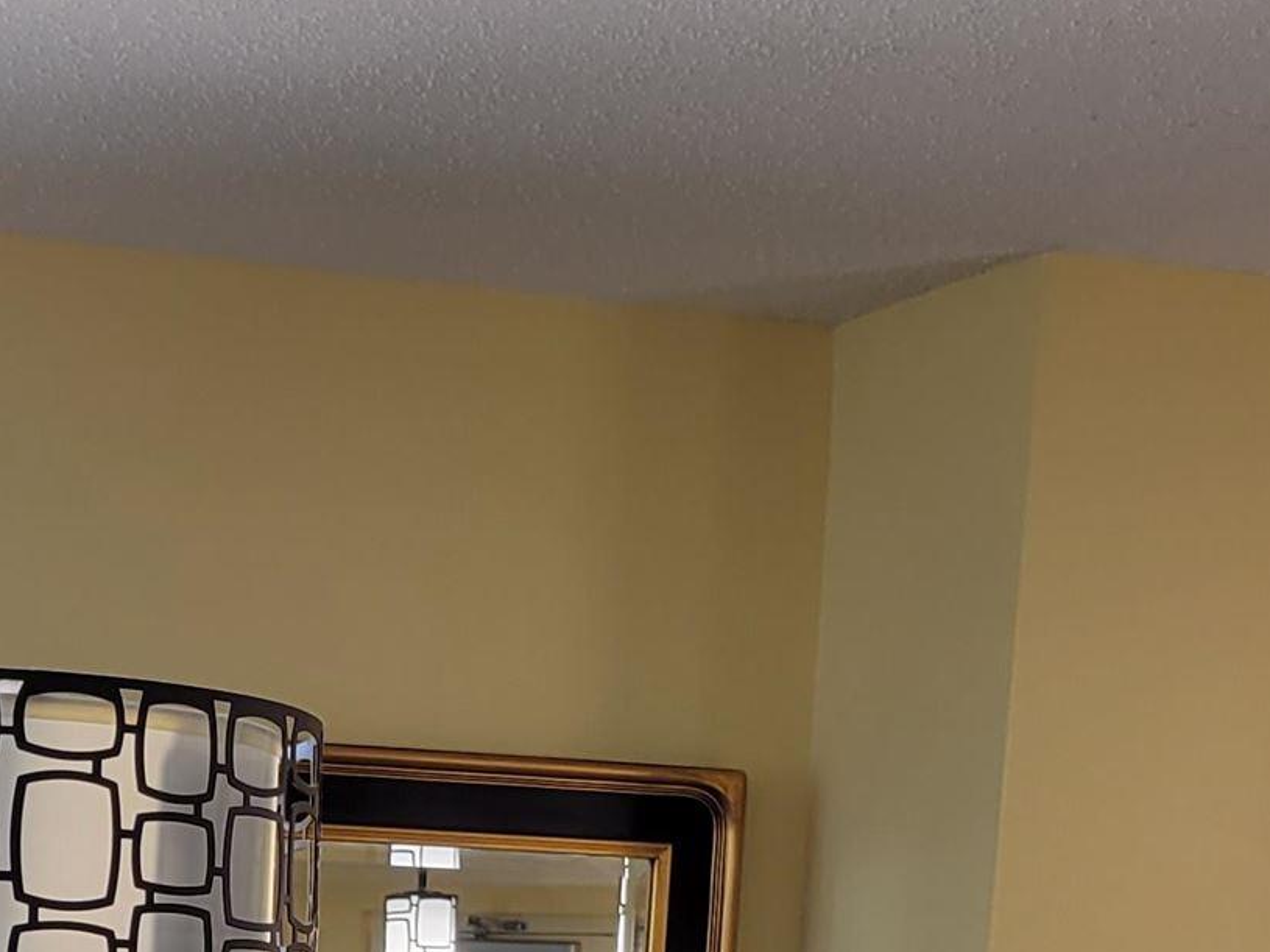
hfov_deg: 19.6
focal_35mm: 98
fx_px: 3595
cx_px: 72
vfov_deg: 13.5
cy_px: 1709
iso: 50
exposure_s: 1/120
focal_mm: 5.4
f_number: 1.8
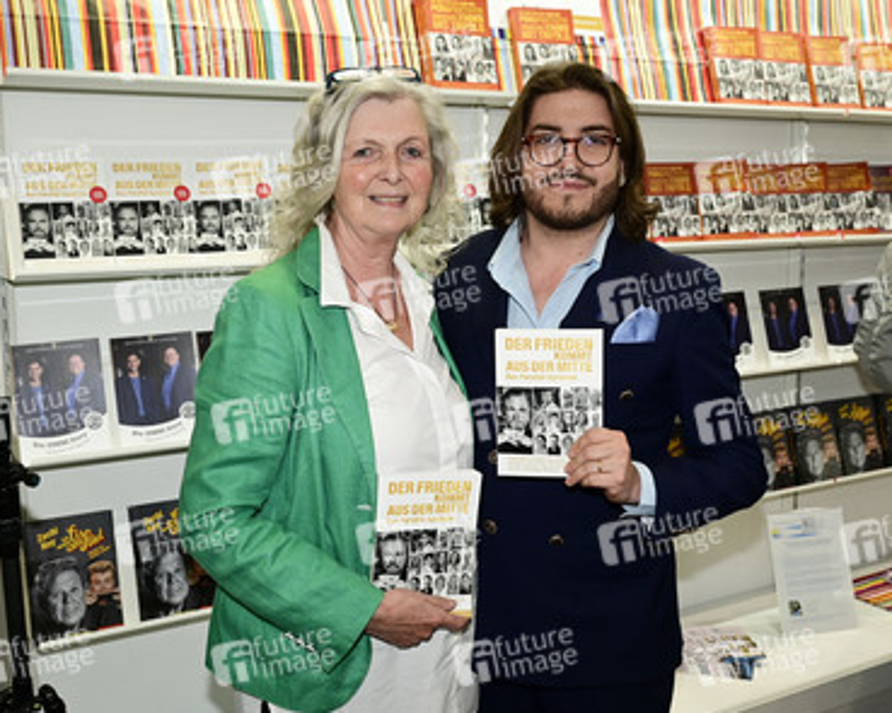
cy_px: 355
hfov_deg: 46.2
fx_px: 1044
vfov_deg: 37.7
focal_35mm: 40
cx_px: 451
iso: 1600
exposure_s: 1/200
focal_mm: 34.5
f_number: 5.6
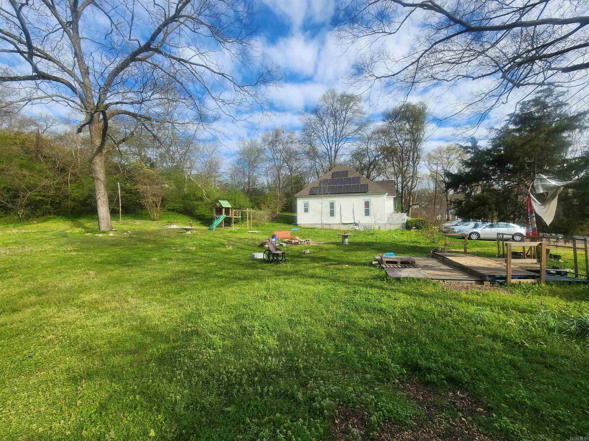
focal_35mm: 13
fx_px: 221
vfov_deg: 89.9
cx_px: 294
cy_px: 220
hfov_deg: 106.2
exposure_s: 1/1189
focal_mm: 2.2
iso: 50
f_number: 2.2
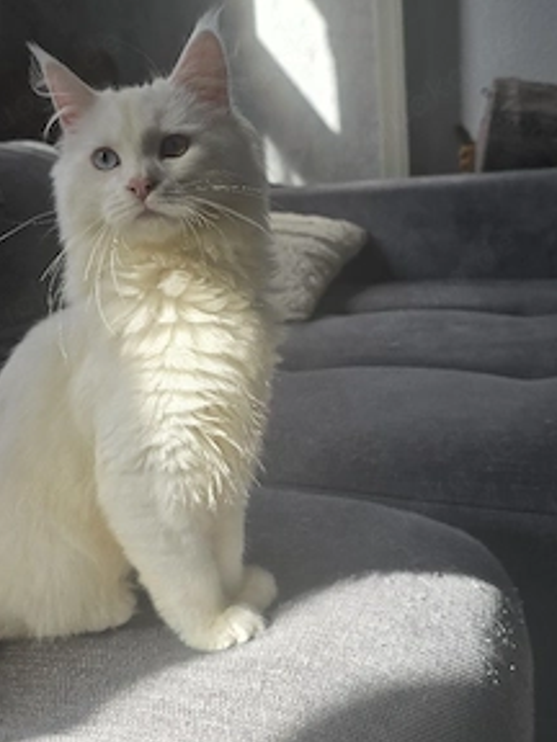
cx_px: 299
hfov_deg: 44.1
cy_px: 317
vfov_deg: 56.6
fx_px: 687
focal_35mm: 32
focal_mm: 6.3
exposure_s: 1/182
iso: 40
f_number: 1.7
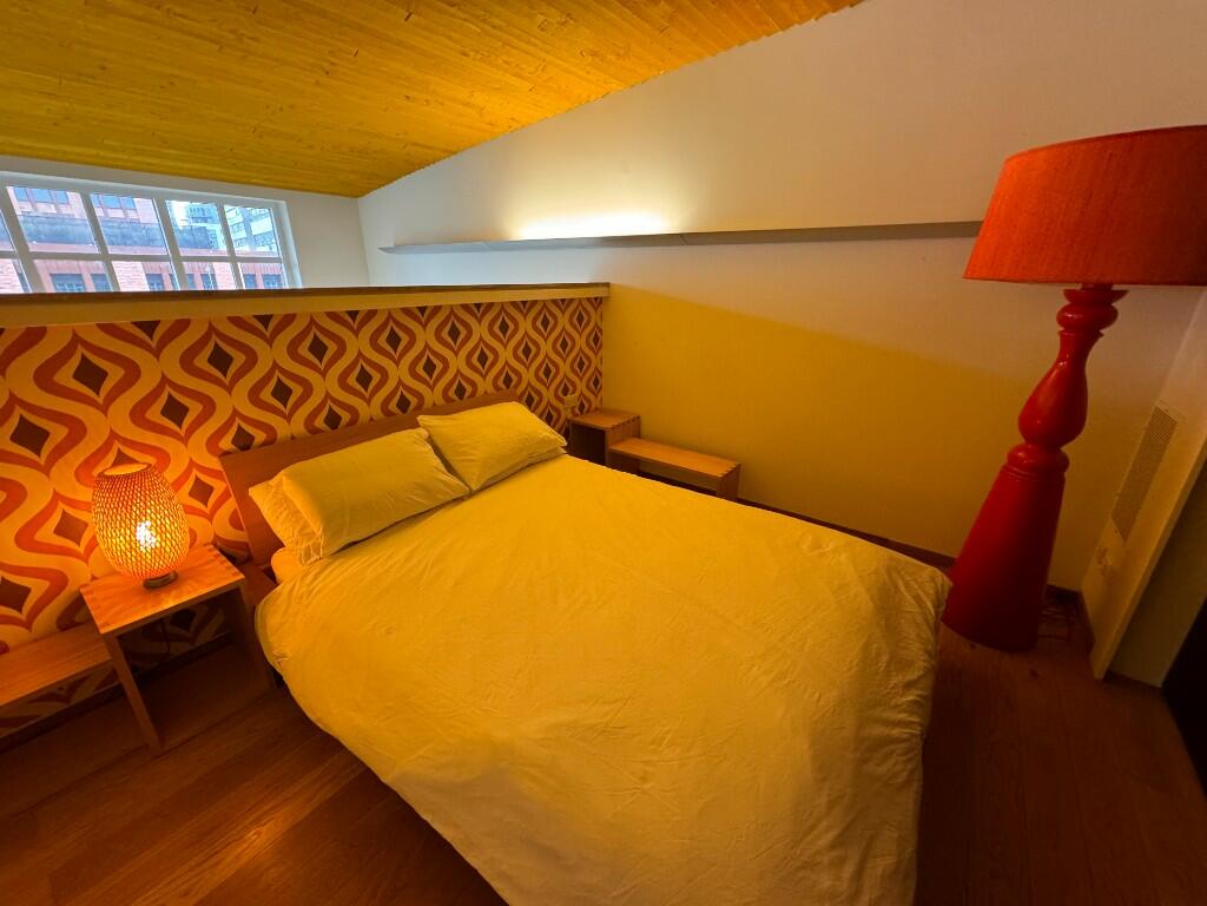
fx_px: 488
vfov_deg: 85.7
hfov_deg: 102.1
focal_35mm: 14
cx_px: 604
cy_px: 453
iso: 250
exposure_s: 1/50
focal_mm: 2.22
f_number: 2.2
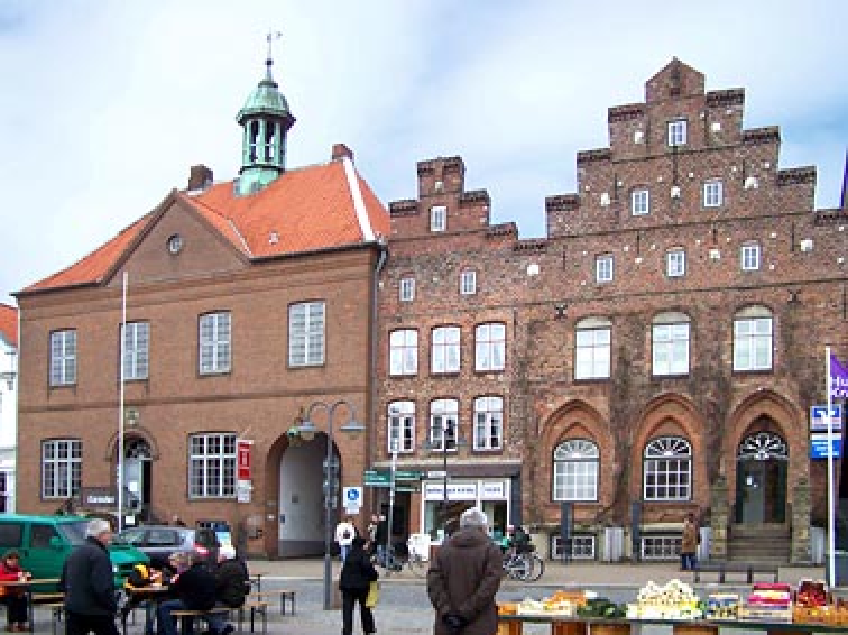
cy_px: 318
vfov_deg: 37.7
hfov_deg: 49.0
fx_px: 930
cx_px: 424
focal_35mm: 38
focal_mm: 6.3
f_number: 2.8
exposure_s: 1/400
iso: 64
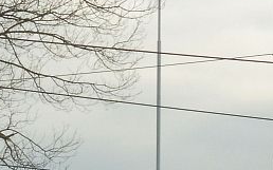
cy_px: 187
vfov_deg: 3.2
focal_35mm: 404
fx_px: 3005
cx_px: 190
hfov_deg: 5.2
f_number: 7.1
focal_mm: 17.1
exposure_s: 1/100
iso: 100
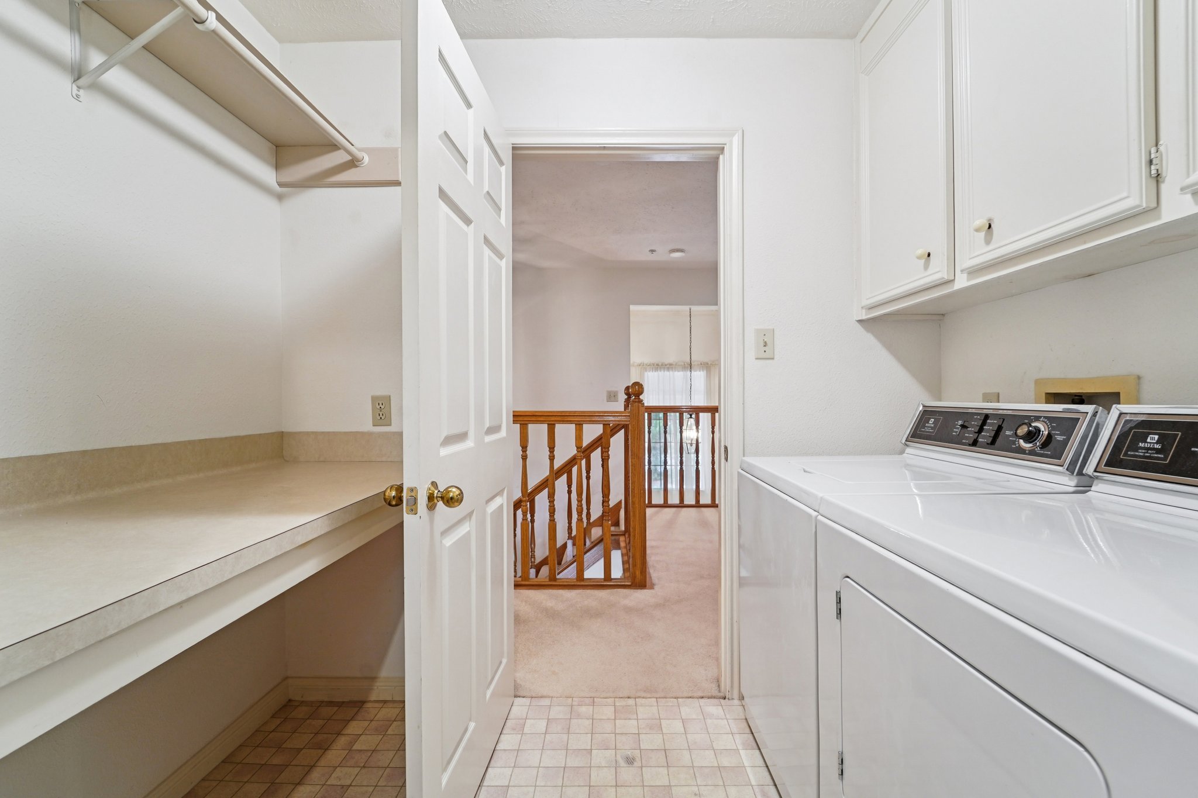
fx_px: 466
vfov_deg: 81.2
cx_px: 599
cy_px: 399
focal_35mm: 14
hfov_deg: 104.3
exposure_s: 1/13
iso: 500
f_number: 8
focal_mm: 14
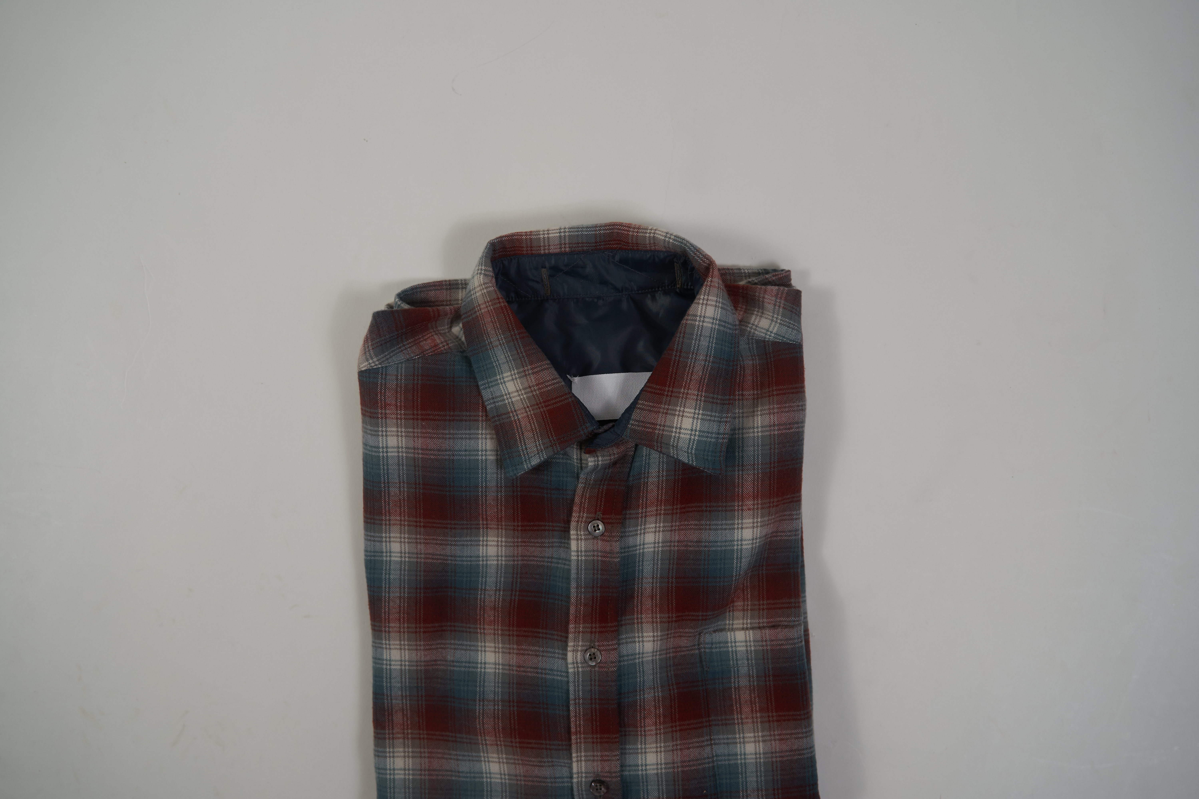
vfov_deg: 46.4
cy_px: 400
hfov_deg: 65.5
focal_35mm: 28
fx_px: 932
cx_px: 600
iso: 200
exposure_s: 1/160
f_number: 4
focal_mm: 28
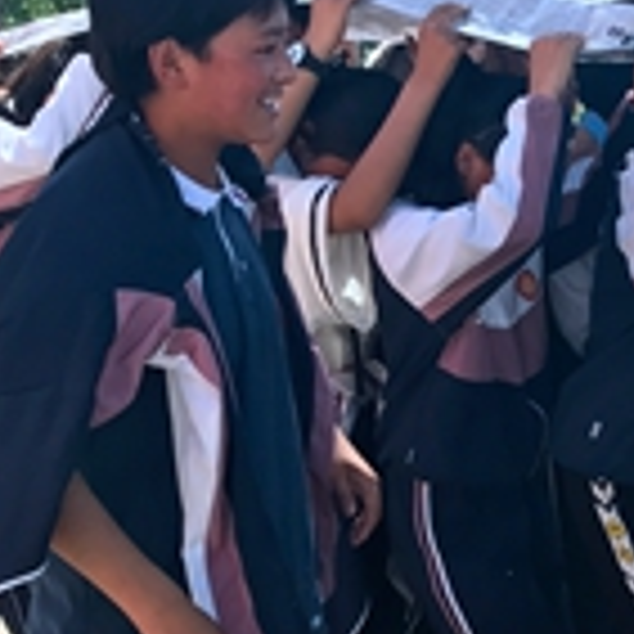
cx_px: 661
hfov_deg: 19.1
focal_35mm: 88
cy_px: 479
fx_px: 1823
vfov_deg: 19.6
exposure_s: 1/665
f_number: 1.8
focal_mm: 3.99
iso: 20
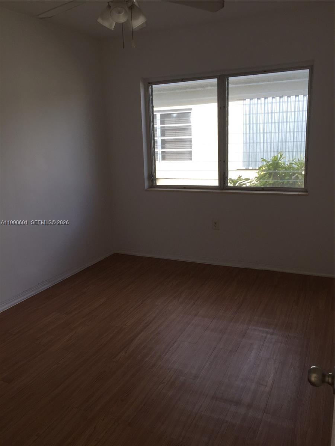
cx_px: 168
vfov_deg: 61.7
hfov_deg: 48.2
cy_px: 223
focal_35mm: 29
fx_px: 374
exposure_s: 1/391
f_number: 2.2
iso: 32
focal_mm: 4.15
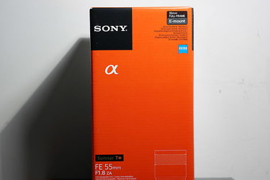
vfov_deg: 15.5
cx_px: 132
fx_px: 660
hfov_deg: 23.1
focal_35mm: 88
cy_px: 114
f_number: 5.6
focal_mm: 55
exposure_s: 1
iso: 100
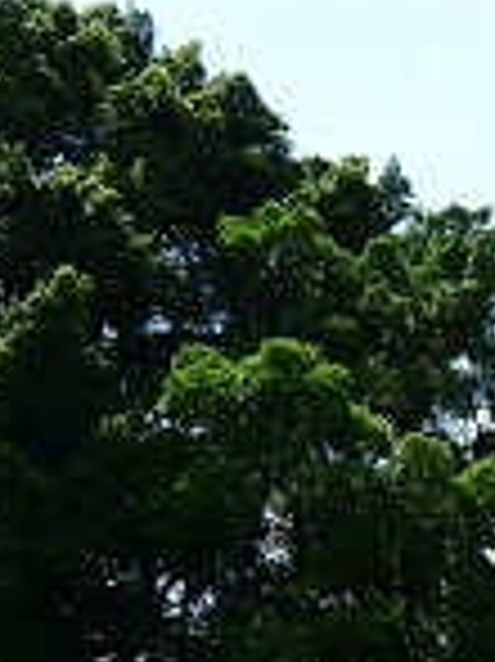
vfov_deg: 11.8
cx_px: 1773
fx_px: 3093
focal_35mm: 162
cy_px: 921
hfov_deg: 7.4
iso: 320
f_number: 5
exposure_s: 1/1600
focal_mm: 31
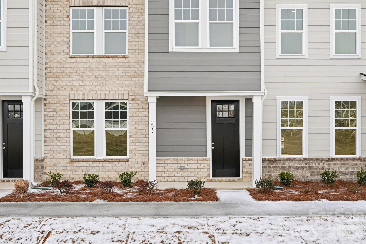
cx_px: 183
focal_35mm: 35
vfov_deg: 37.8
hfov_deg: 54.4
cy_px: 122
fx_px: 356
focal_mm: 23.5
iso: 64
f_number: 8
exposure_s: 1/50
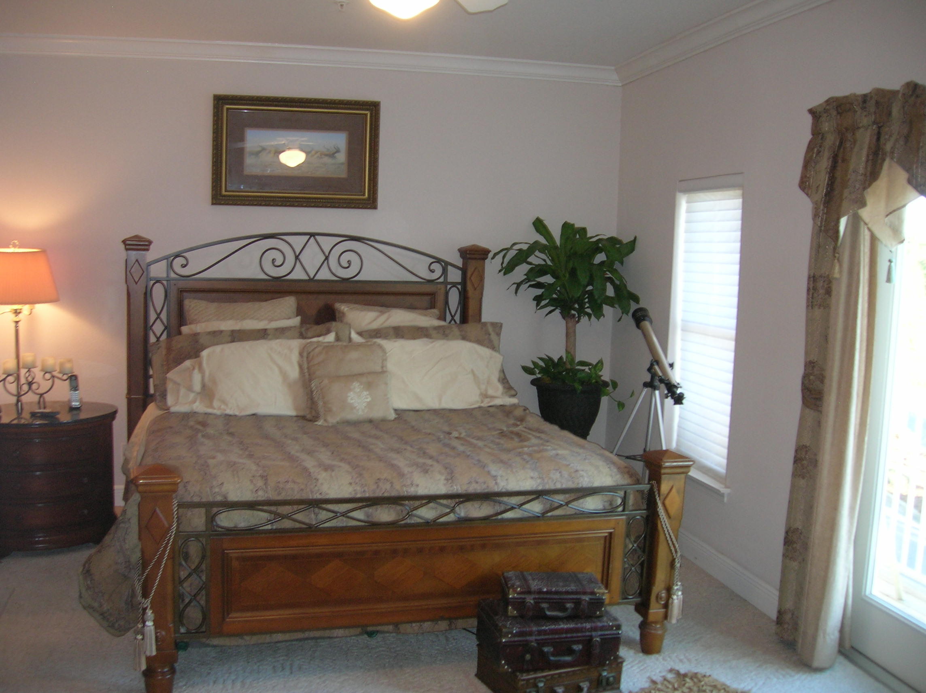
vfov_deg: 41.7
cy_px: 346
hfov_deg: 54.0
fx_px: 909
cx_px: 463
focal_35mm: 34
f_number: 2.9
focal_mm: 5.7
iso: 94
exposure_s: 1/29.4
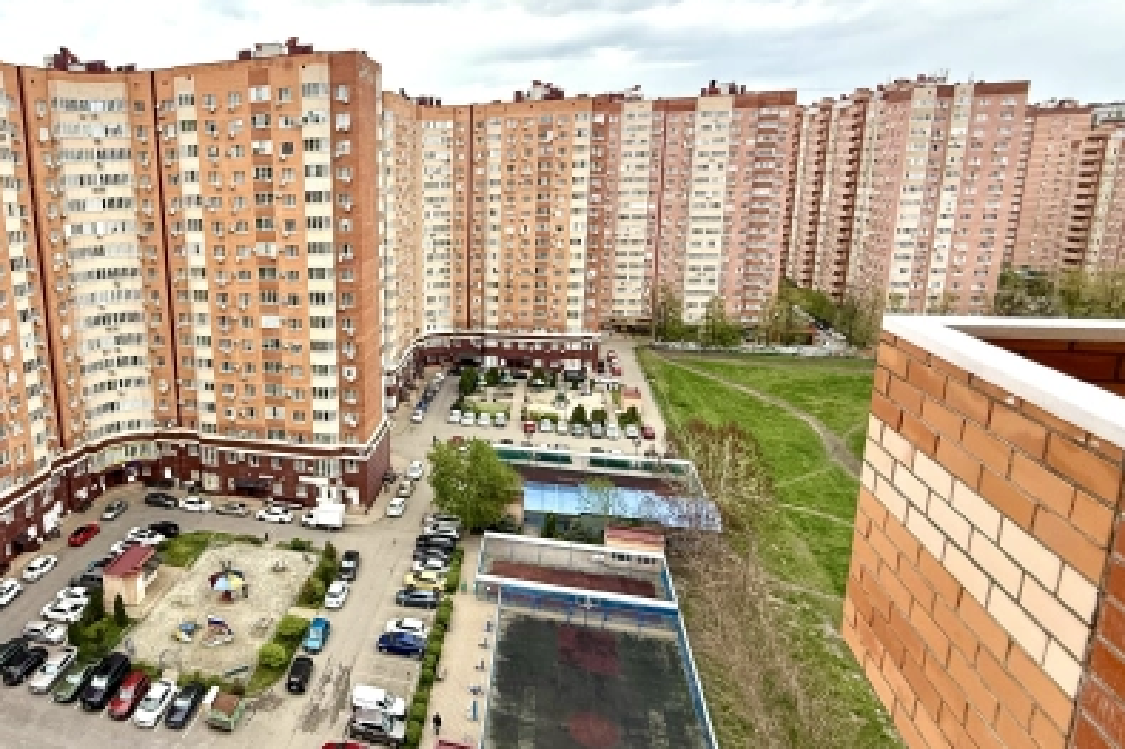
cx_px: 313
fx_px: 718
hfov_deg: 72.1
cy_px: 328
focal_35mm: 23
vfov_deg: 54.9
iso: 50
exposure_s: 1/888
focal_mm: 2.22
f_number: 2.2
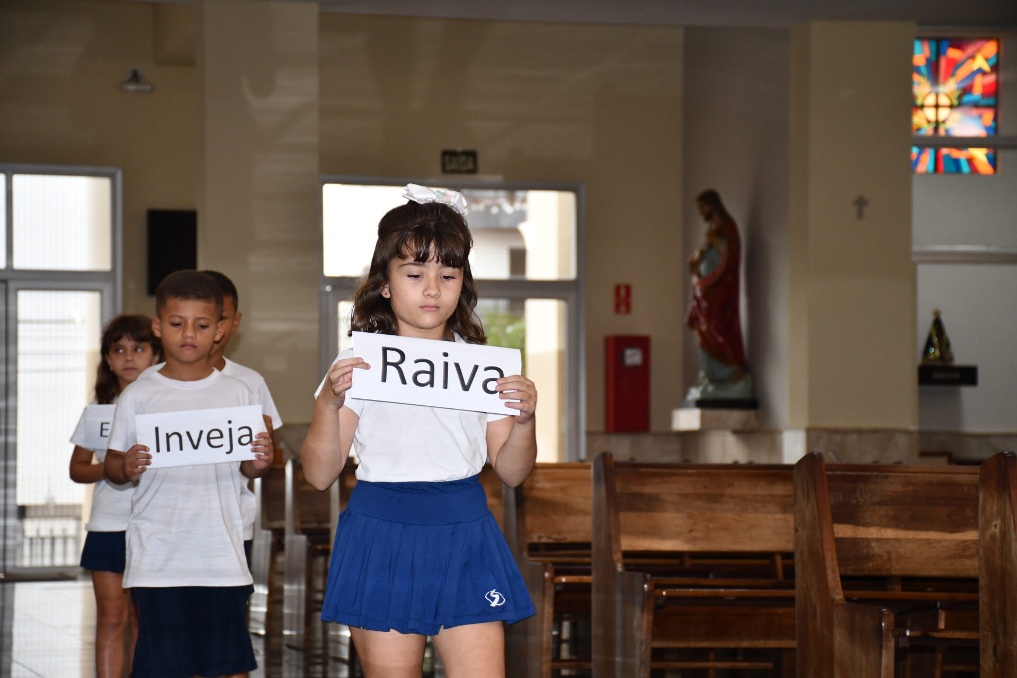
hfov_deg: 19.5
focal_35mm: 105
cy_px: 339
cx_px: 508
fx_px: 2966
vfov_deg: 13.0
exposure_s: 1/60
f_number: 5
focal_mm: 70
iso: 1000
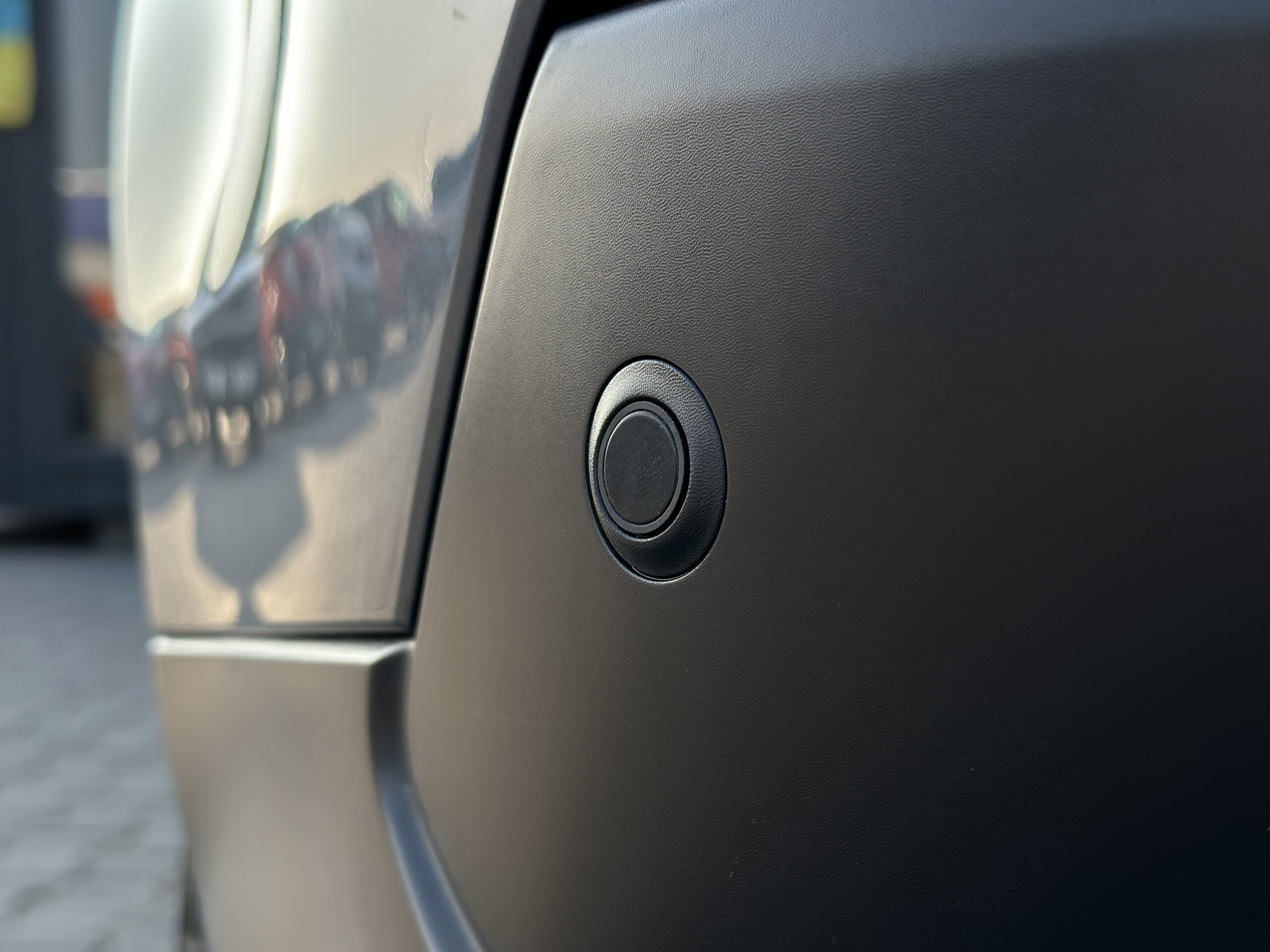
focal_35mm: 48
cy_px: 476
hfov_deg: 39.7
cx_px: 635
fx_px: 1761
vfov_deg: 30.3
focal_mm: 6.86
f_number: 1.78
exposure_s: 1/1095
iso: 80
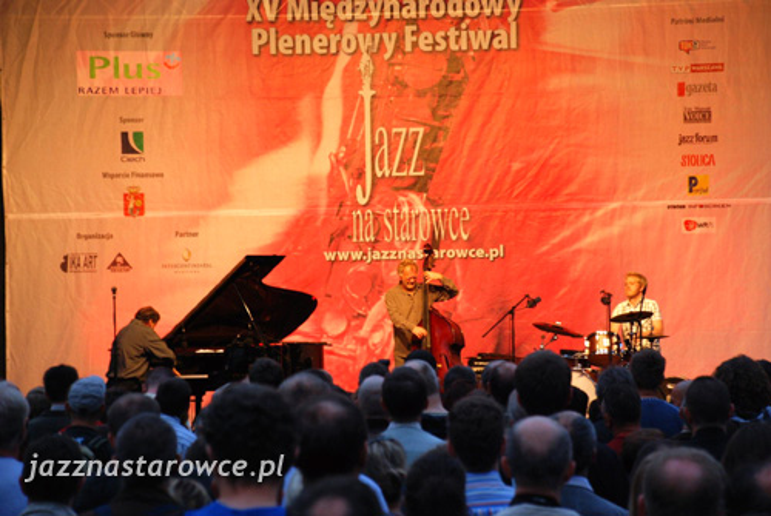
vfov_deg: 10.2
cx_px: 386
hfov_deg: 15.2
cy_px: 258
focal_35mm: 135
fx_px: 2895
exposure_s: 1/13
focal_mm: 90
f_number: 5.6
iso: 400
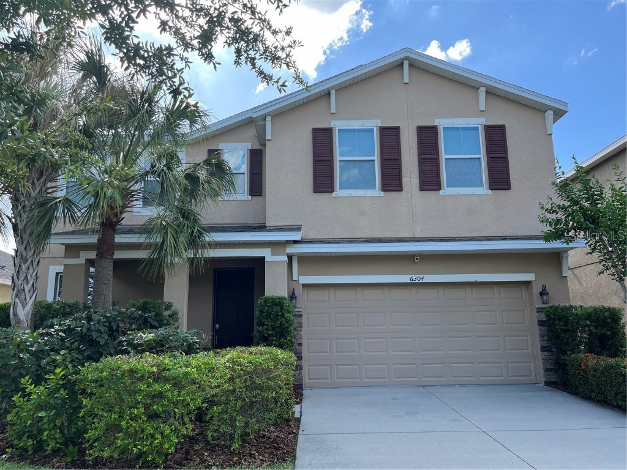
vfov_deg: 53.1
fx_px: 471
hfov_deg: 67.3
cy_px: 235
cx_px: 314
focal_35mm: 26
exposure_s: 1/871
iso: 50
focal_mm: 5.1
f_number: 1.6
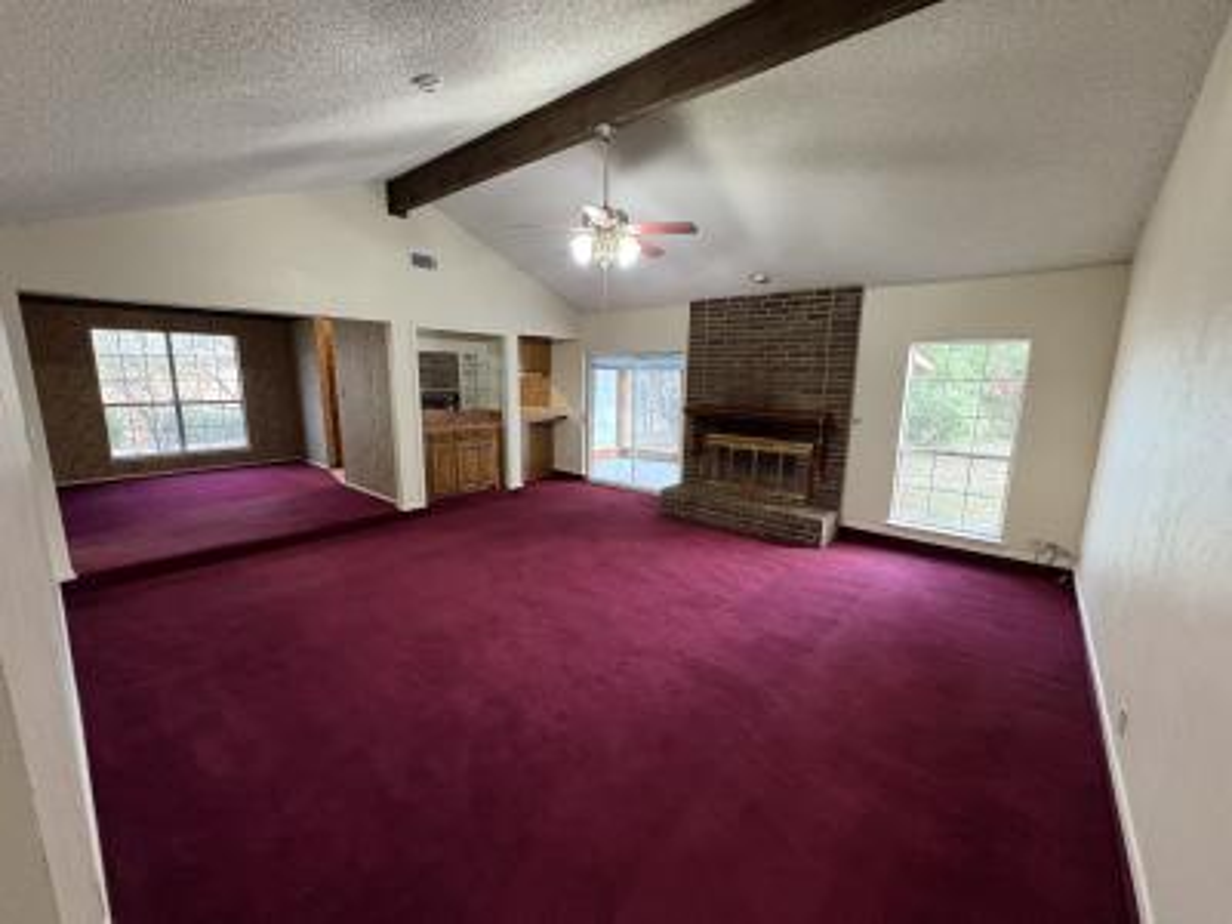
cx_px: 616
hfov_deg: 102.1
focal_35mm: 14
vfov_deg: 85.7
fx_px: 498
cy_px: 462
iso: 640
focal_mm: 2.22
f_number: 2.2
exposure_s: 1/60
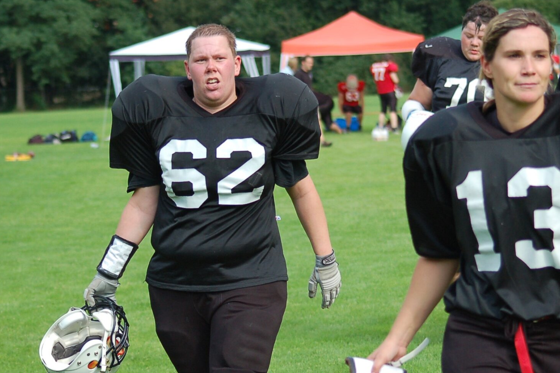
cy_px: 186
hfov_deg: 13.0
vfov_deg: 8.7
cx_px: 339
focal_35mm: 158
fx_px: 2458
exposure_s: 1/1000
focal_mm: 70
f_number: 4
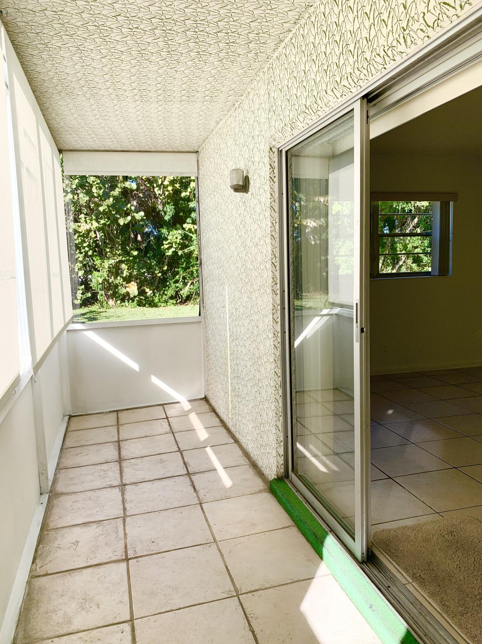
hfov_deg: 51.3
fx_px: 501
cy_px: 326
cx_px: 243
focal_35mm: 27
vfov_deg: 65.3
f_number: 1.8
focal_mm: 4.25
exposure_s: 1/500
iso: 25
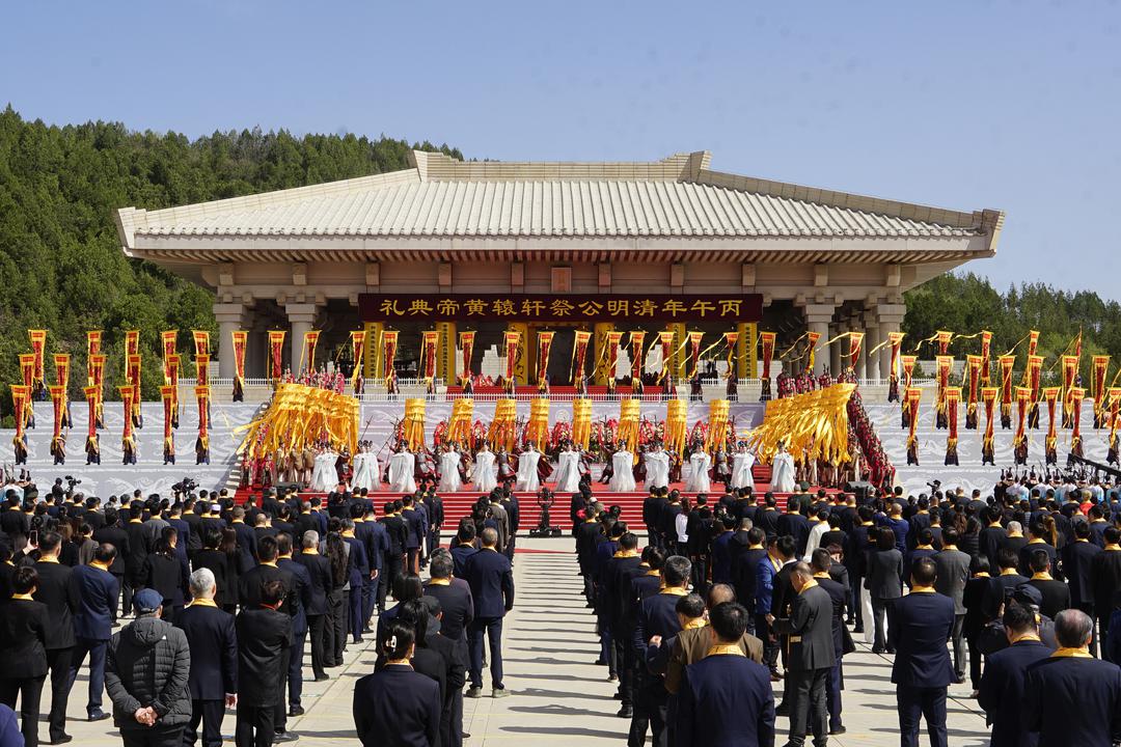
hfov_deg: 41.1
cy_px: 374
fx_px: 1495
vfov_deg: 28.1
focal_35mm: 48
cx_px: 560
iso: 100
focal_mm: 32
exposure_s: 1/100
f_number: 14
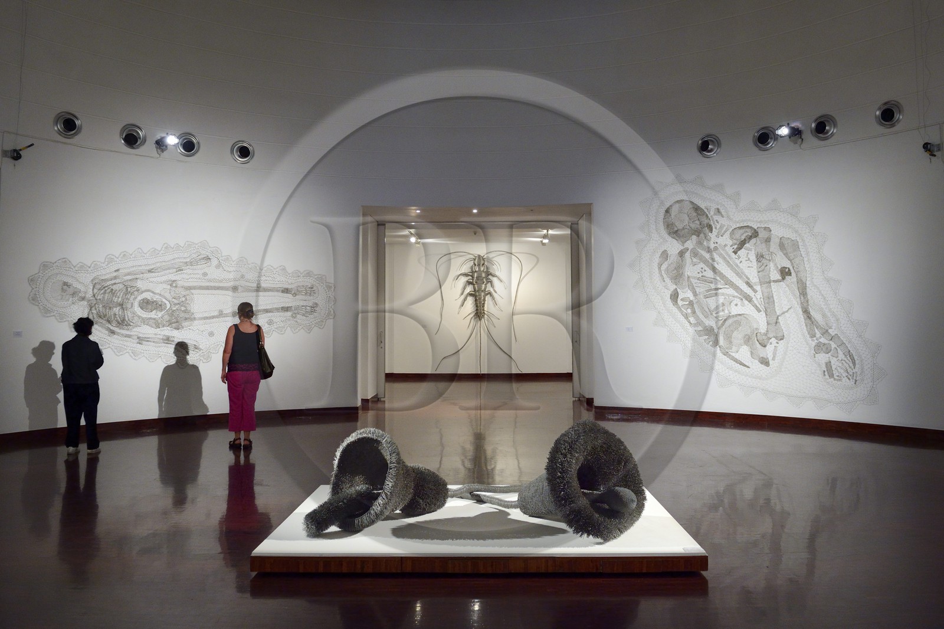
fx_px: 629
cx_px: 472
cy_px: 314
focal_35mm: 24
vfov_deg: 53.1
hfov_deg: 73.8
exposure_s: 1/50
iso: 1250
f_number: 4.5
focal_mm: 24
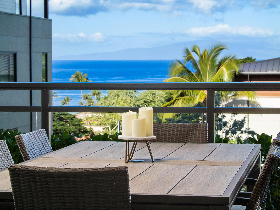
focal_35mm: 108
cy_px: 105
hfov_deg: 18.2
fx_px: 874
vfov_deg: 13.7
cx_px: 140
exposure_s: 1/15
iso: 400
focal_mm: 54
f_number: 10
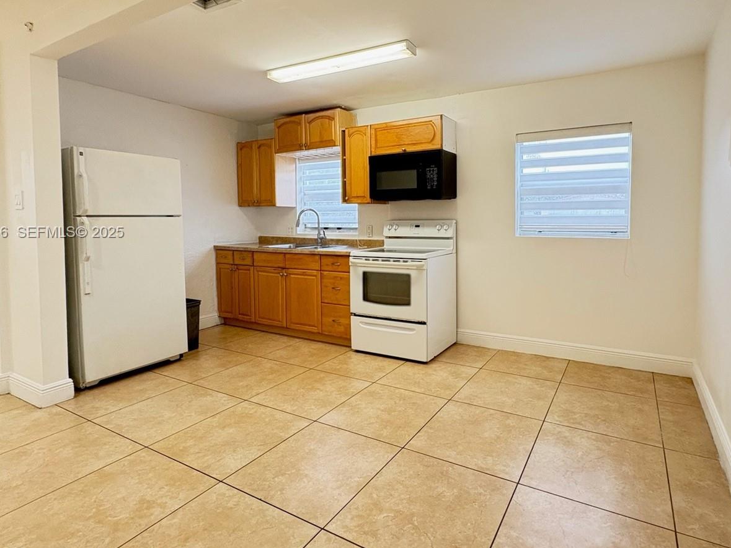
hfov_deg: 83.9
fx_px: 401
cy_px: 233
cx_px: 427
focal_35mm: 19
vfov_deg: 68.3
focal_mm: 2.22
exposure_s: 1/60
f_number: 2.2
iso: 400
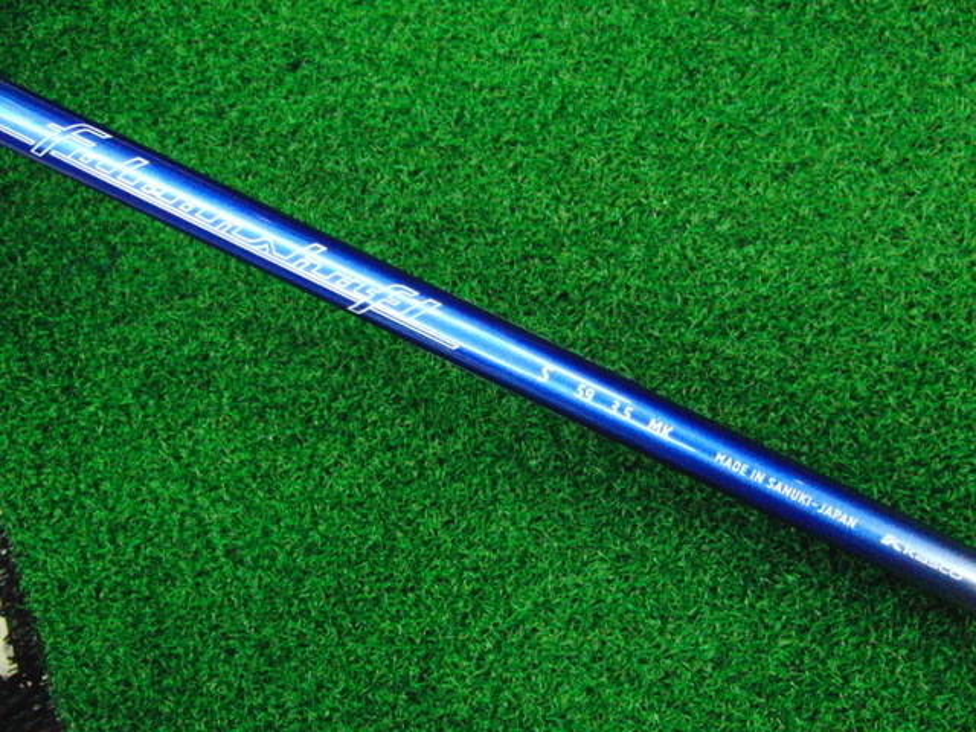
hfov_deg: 50.1
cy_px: 366
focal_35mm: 37
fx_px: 1043
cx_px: 488
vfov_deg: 38.7
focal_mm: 6.42
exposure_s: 1/250
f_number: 3.6
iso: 3200
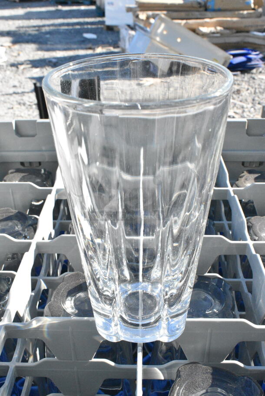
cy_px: 198
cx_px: 132
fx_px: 397
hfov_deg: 36.9
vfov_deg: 53.1
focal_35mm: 36
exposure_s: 1/1250
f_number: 18
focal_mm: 24
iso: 6400
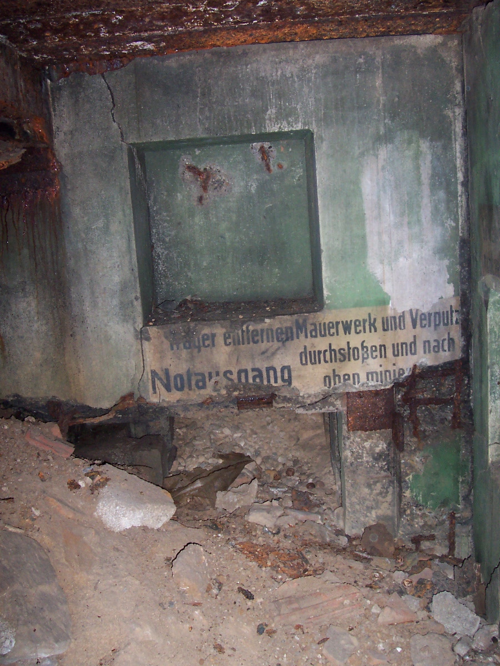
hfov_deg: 38.7
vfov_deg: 50.1
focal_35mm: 37
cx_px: 250
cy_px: 333
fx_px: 713
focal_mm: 5.6
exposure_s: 1/60
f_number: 2.8
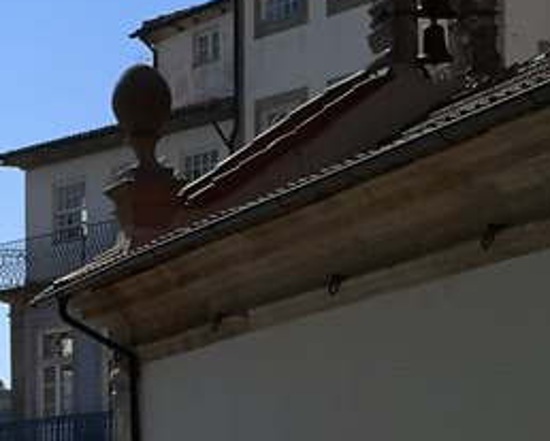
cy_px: 471
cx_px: -222
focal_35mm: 145
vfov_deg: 10.6
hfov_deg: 12.7
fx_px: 2363
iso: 50
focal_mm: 3.95
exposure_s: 1/4464
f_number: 1.8
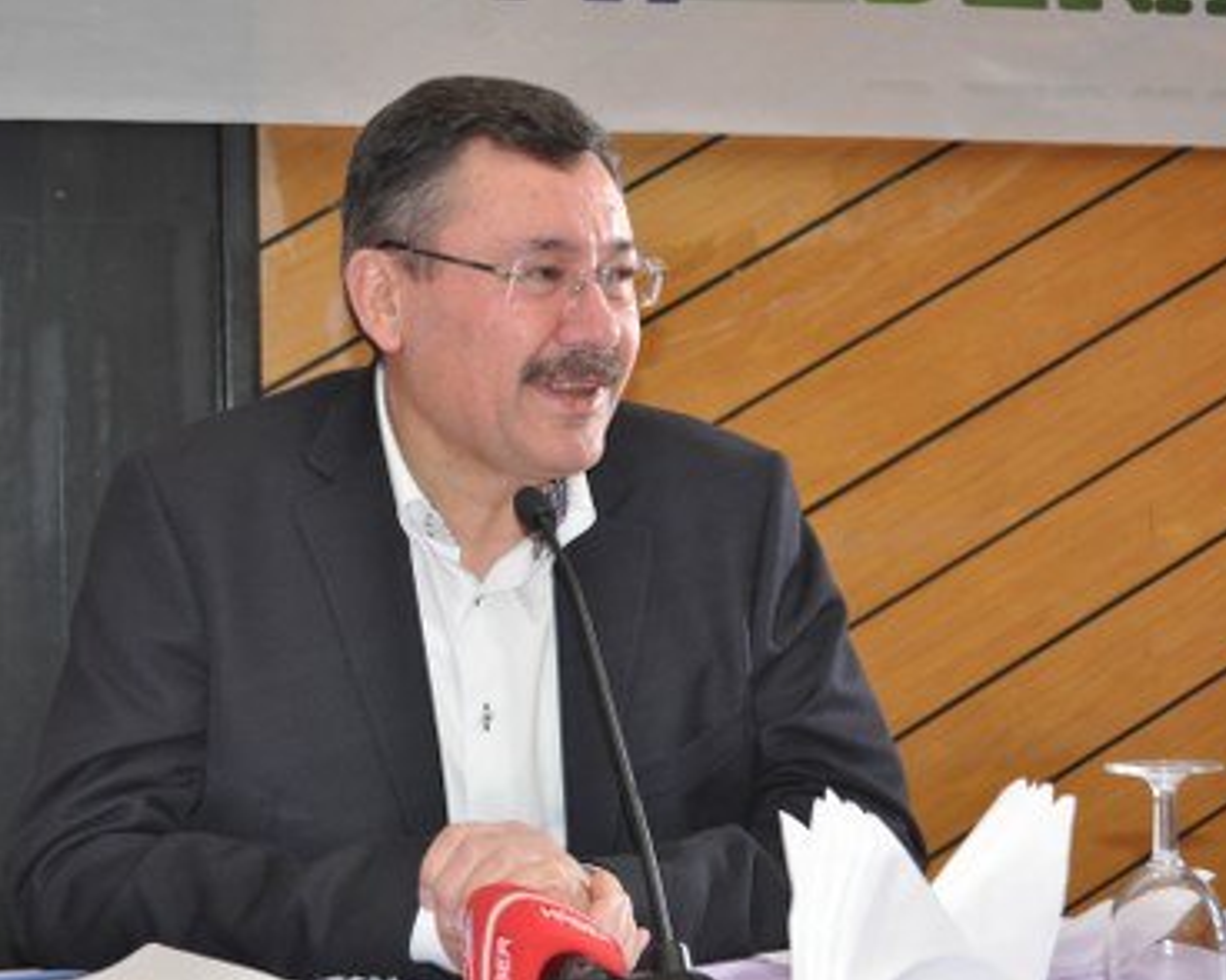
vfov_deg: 16.3
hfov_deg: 20.3
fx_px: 3430
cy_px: 495
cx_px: 636
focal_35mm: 95
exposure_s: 1/60
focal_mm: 55
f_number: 5.6
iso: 800
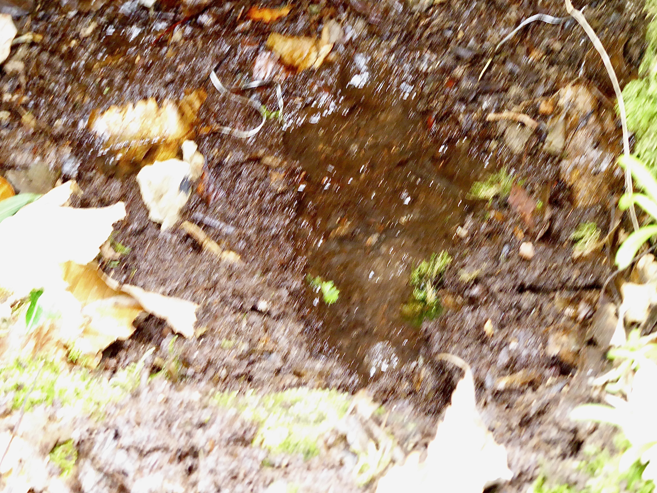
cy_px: 246
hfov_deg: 11.5
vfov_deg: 8.6
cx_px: 328
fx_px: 3265
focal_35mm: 172
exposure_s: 1/8
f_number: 5.6
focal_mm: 30.9
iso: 400
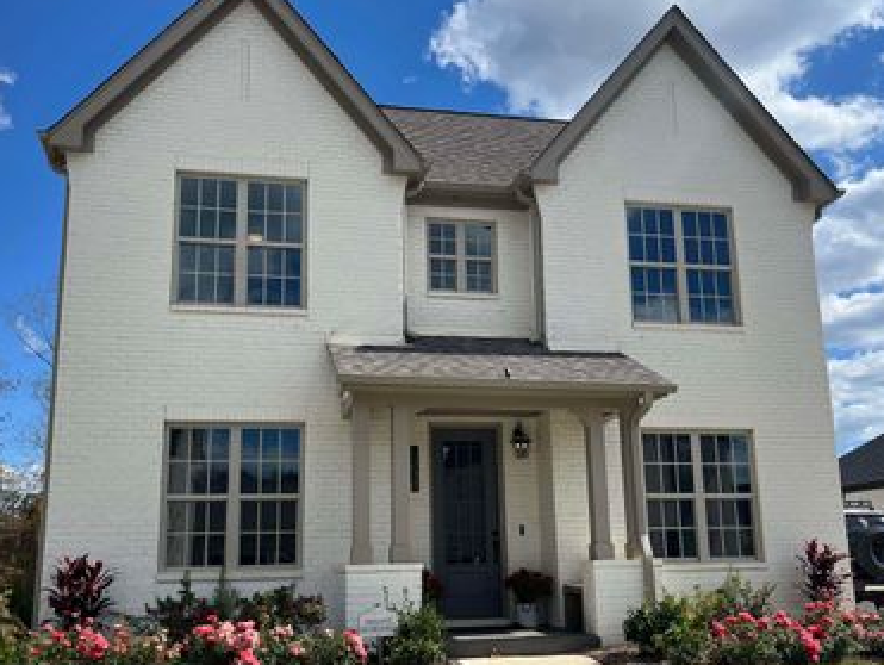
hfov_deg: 52.6
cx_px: 438
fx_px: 895
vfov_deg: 40.7
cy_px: 359
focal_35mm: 35
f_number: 1.6
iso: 50
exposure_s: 1/4854
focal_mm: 5.1
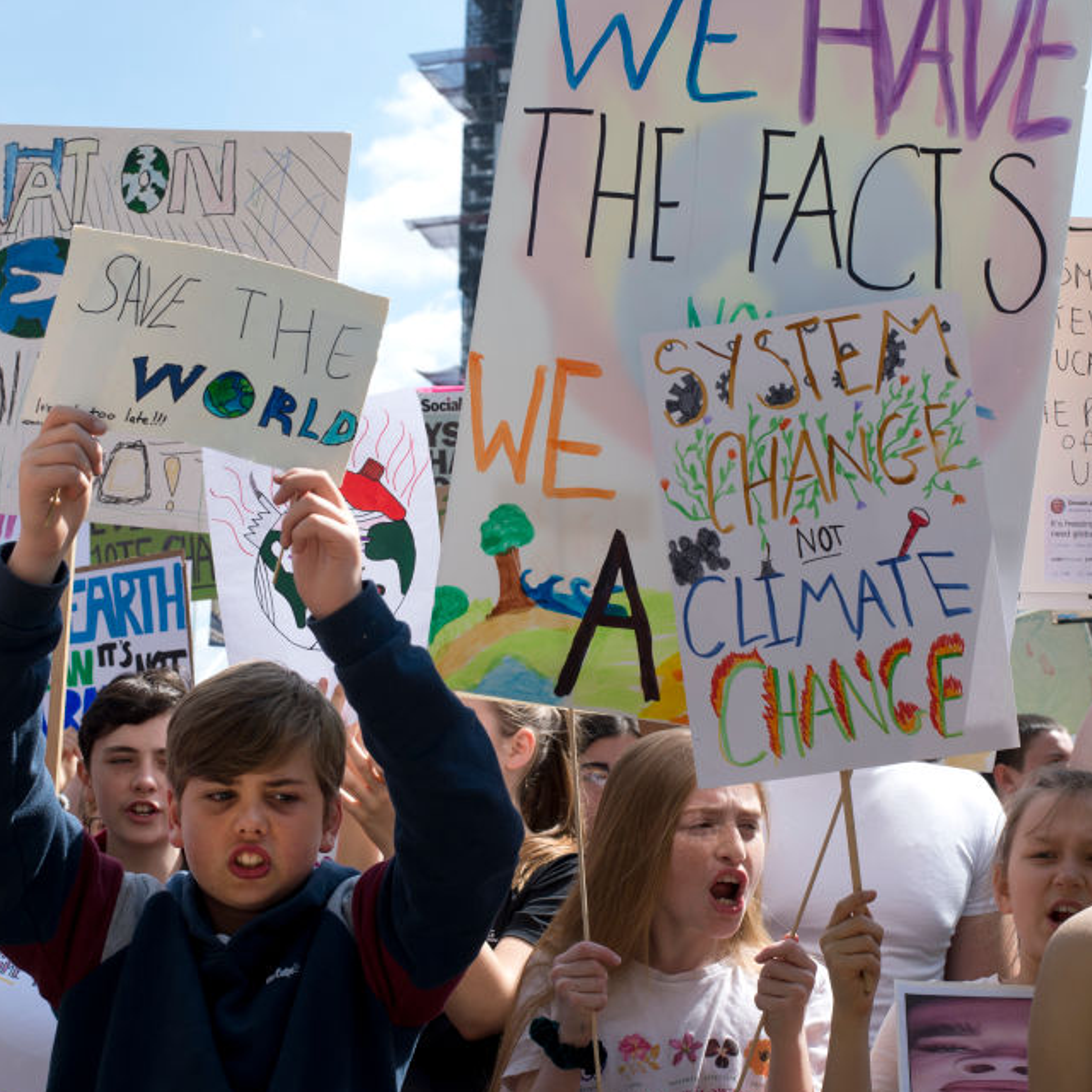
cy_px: 537
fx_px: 2427
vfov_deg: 25.4
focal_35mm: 68
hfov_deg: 25.4
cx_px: 512
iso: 200
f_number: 8
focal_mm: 50
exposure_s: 1/250
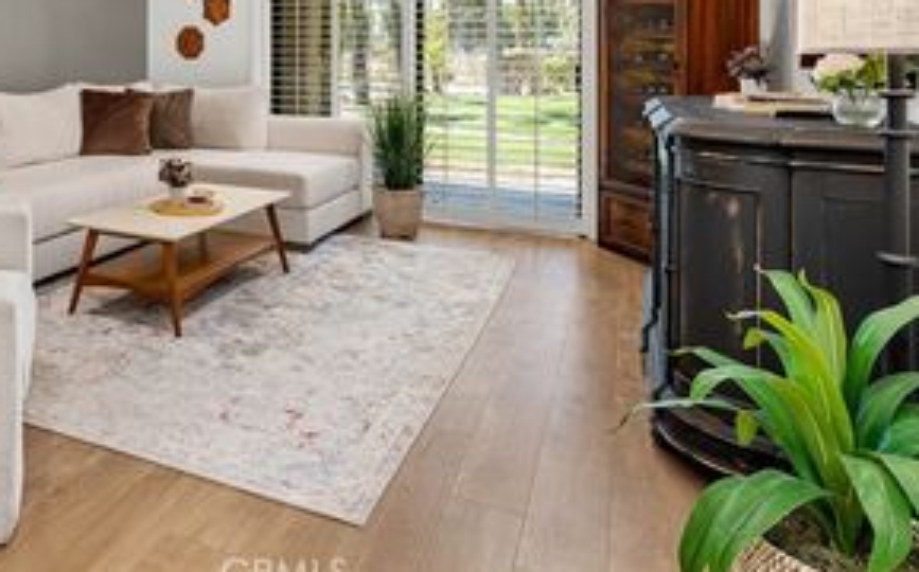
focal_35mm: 30
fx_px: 751
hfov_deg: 59.2
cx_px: 216
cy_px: 65
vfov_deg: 39.0
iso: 320
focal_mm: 17
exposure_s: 1/8
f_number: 6.7
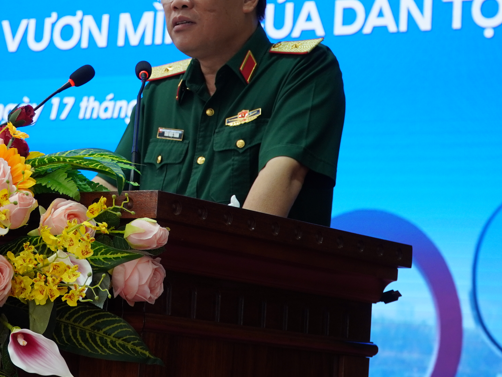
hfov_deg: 19.5
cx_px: 127
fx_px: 1450
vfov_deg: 14.7
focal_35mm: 100
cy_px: 43
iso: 320
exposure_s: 1/60
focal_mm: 34
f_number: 4
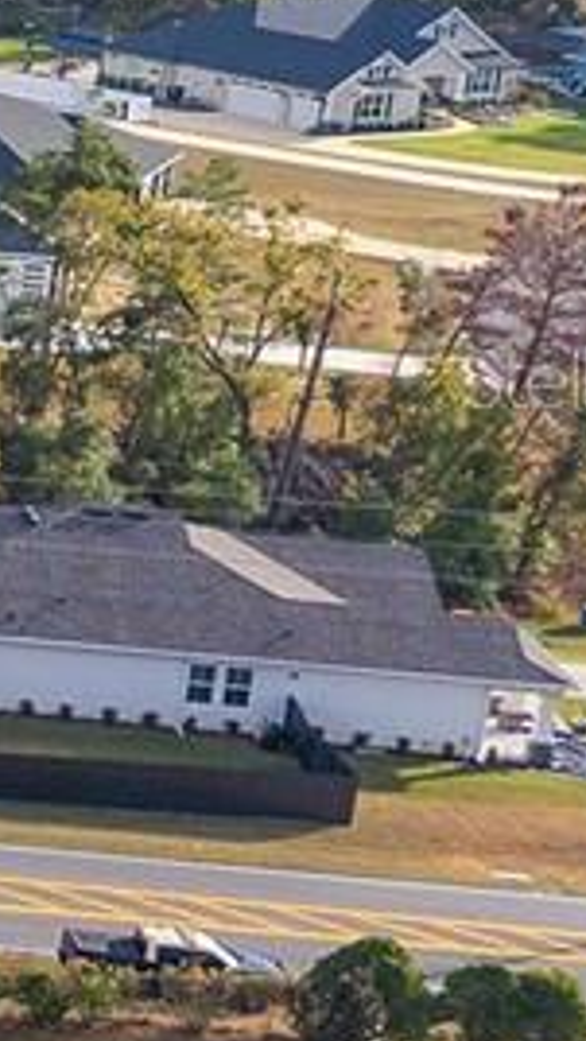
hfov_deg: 5.7
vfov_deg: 13.8
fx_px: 4304
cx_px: -2278
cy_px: 377
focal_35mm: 156
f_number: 1.8
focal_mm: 8.67
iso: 310
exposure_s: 1/3200
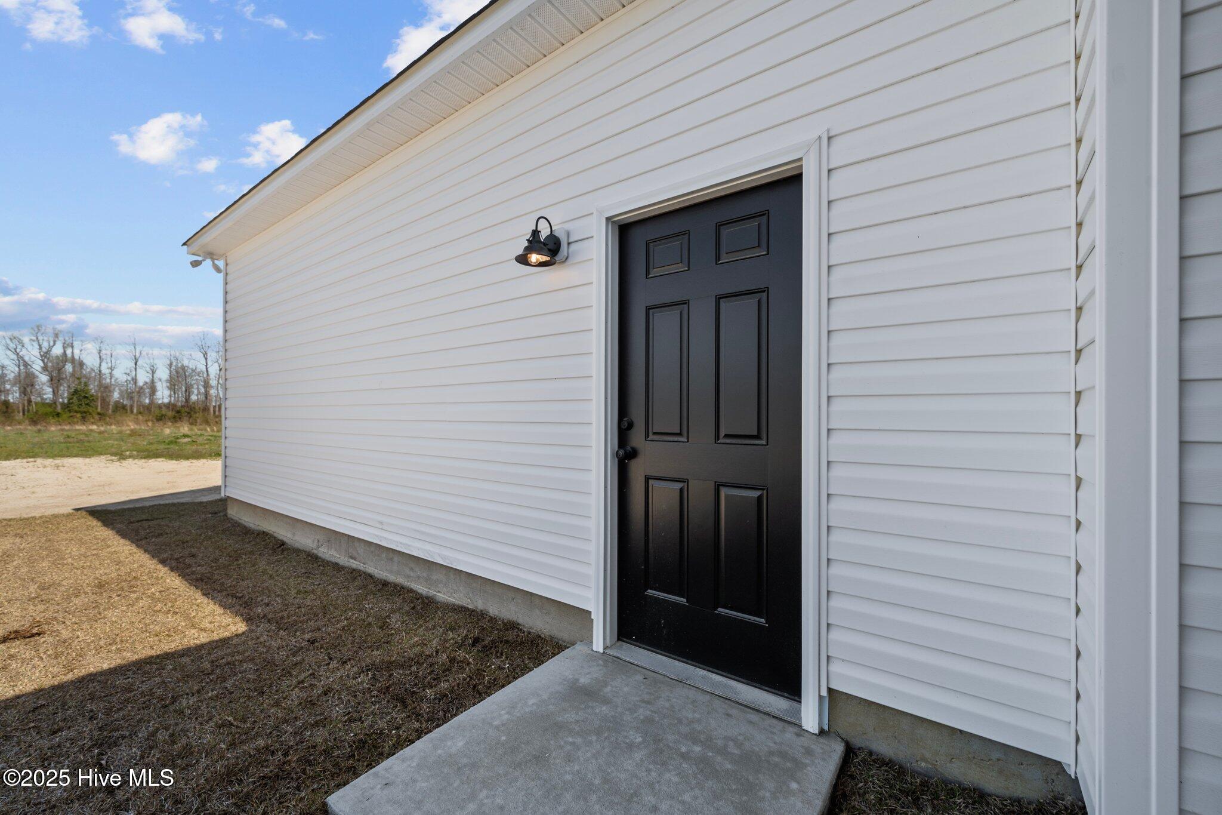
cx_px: 611
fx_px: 475
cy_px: 408
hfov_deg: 104.3
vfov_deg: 81.2
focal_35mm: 14
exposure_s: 1/160
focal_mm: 14
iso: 64
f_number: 7.1
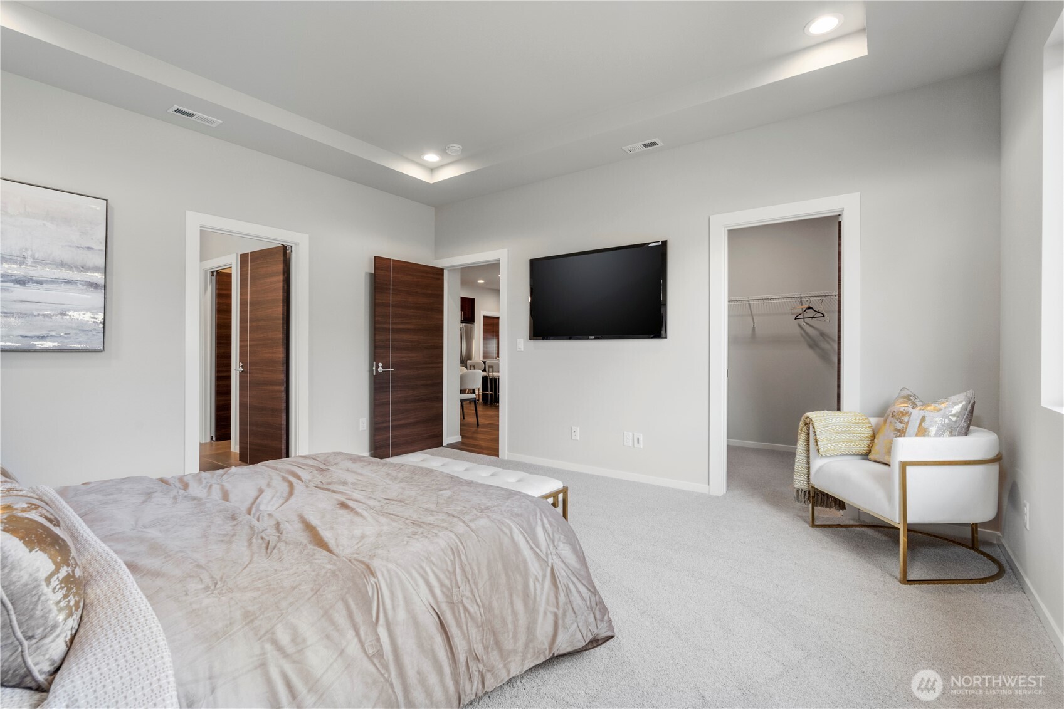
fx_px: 473
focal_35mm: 16
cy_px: 354
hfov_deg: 96.7
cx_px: 532
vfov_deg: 73.7
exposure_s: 1/40
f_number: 9
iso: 800
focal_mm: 16
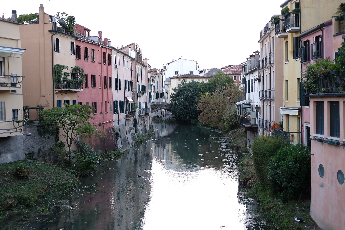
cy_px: 115
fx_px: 508
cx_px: 172
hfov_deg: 37.5
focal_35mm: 53
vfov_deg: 25.5
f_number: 2
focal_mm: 35
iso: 100
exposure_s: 1/34
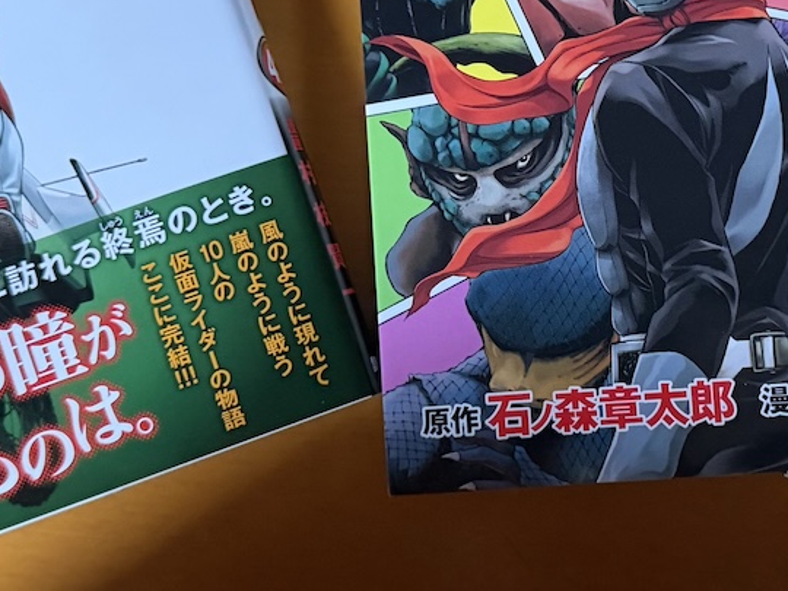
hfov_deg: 27.5
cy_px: 192
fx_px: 1593
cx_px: 548
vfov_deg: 20.9
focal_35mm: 70
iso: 640
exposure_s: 1/60
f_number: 1.78
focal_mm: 6.76
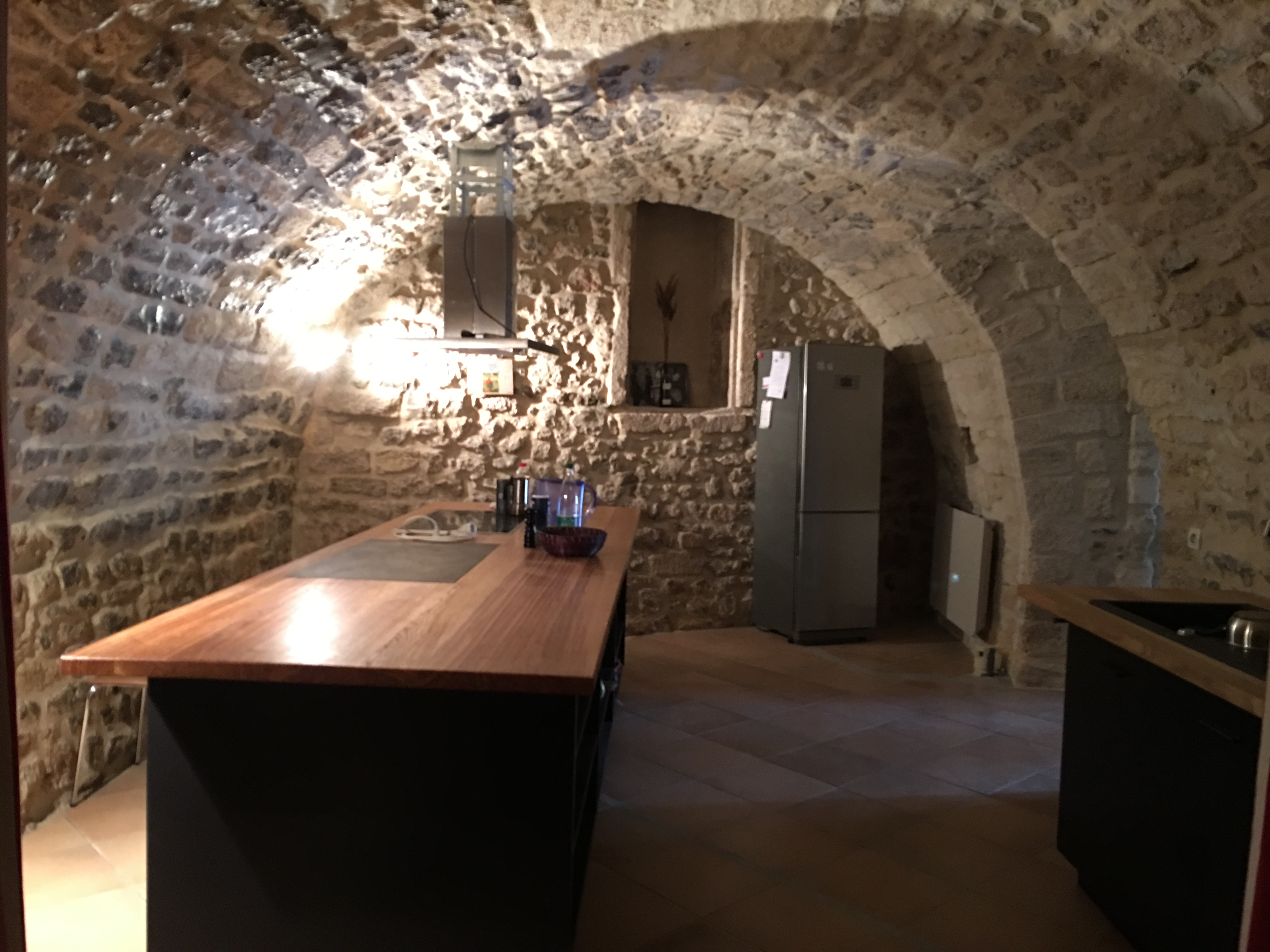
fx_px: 1064
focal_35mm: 29
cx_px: 635
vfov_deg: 48.2
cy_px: 476
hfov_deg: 61.7
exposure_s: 1/4
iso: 100
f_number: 2.2
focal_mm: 4.15
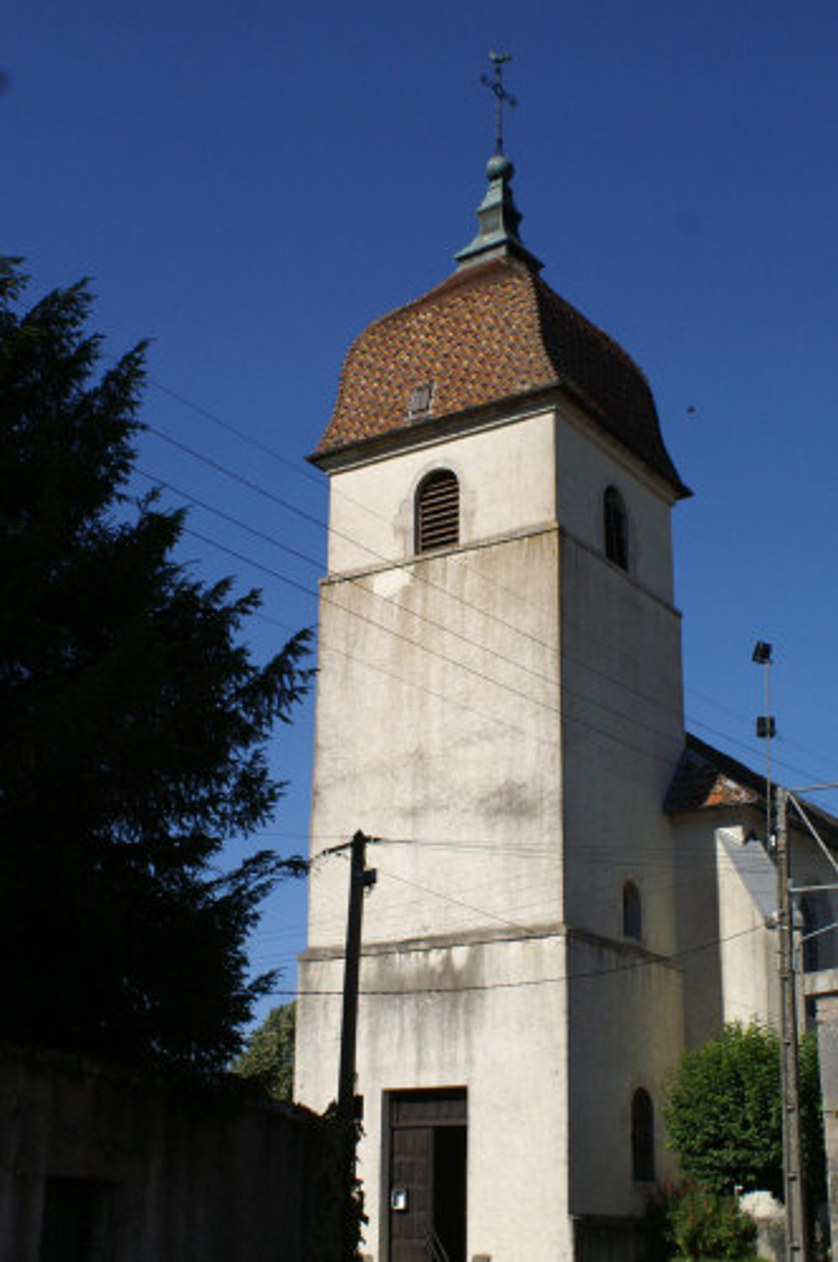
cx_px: 419
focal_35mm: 42
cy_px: 631
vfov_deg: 46.5
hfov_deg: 31.8
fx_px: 1470
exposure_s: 1/1250
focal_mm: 28
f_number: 9
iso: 400
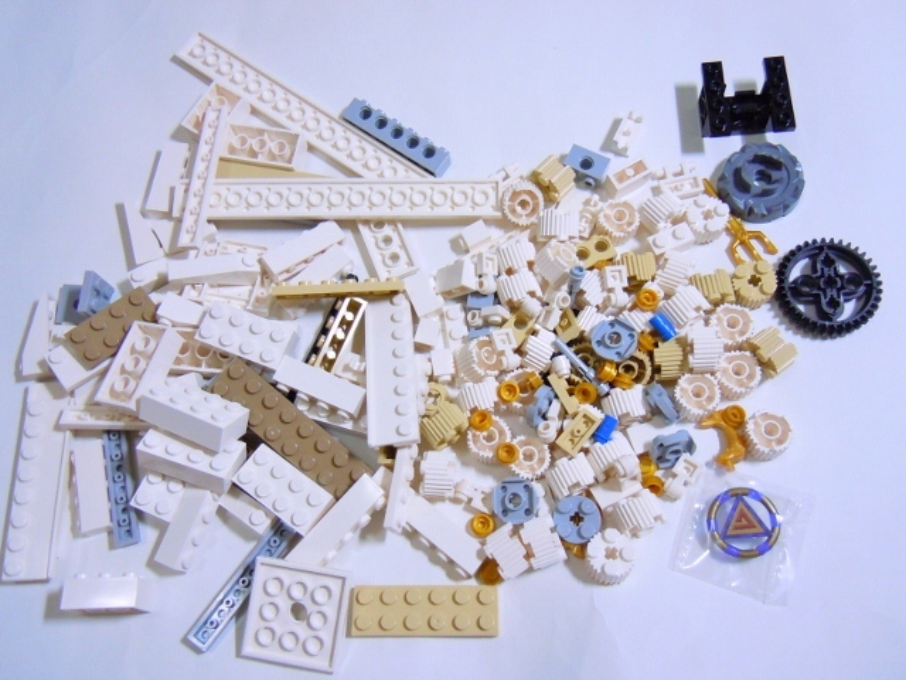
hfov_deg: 60.0
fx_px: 785
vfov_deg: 46.8
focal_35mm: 30
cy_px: 340
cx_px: 453
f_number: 3.5
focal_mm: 5.4
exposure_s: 1/30
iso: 400
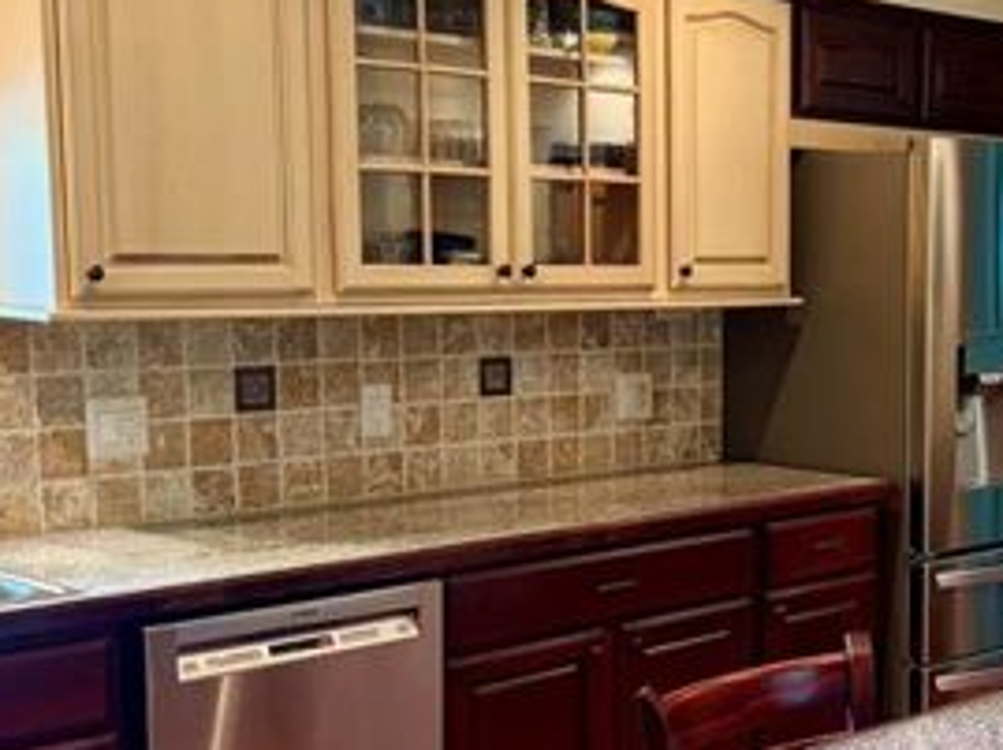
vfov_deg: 23.1
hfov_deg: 29.2
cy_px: 493
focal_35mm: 63
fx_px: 1823
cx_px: 941
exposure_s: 1/60
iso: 400
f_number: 1.78
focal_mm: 6.76
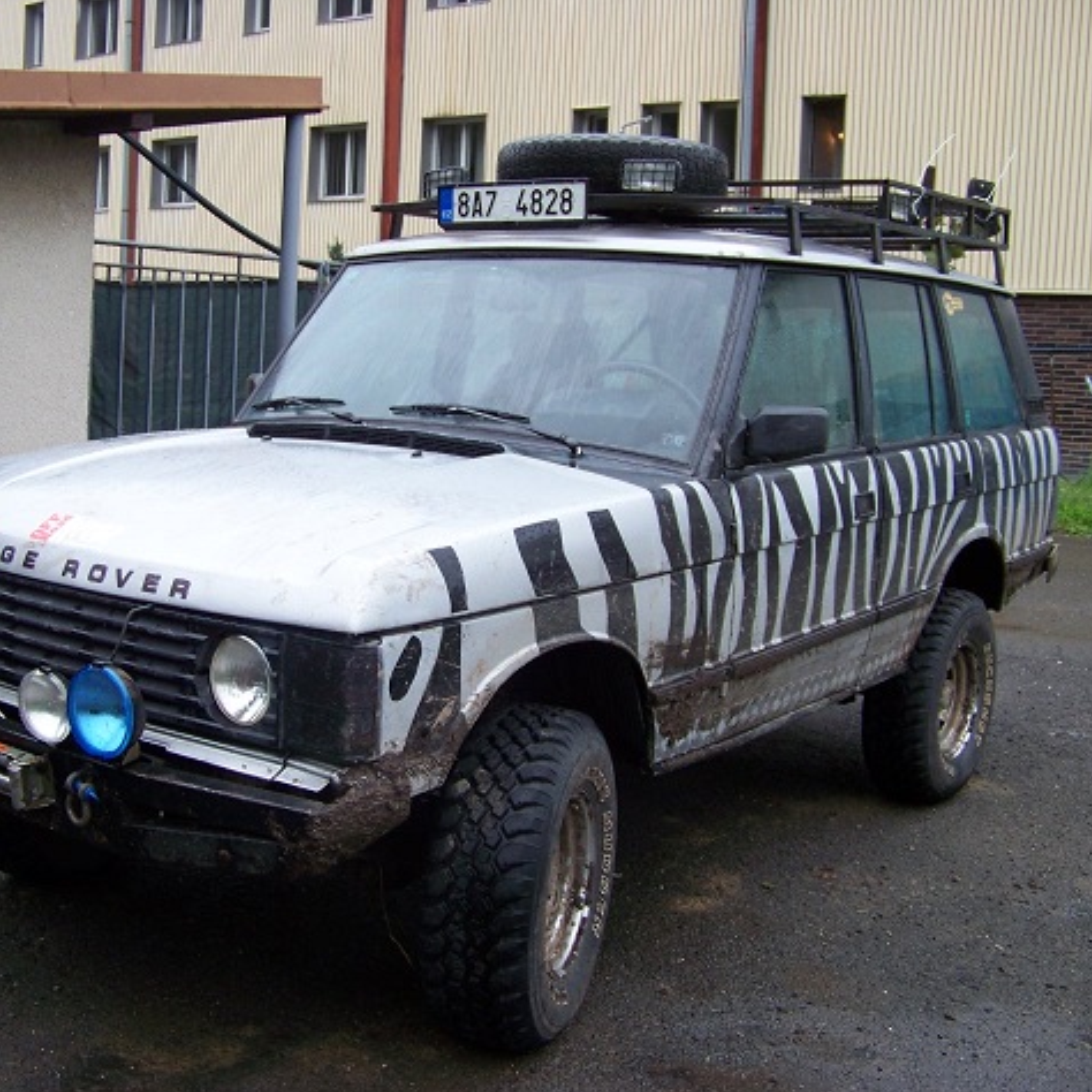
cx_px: 440
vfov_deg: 39.2
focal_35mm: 43
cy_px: 548
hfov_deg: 39.0
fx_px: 1535
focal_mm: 5.85
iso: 64
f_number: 2.8
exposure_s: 1/100
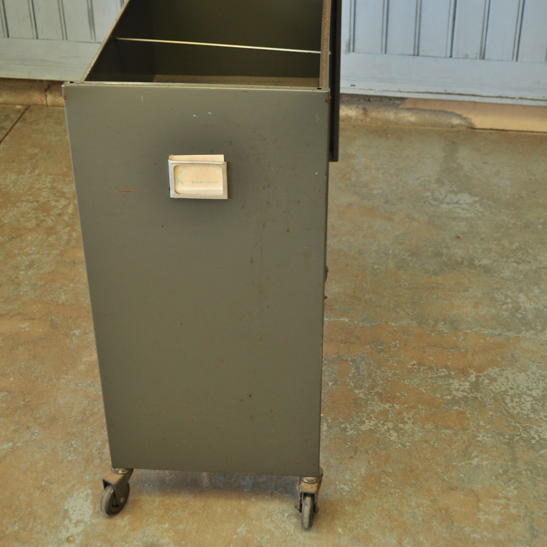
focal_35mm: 54
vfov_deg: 31.2
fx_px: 965
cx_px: 273
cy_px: 150
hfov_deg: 31.6
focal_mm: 28
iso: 200
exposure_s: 1/40
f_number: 4.5
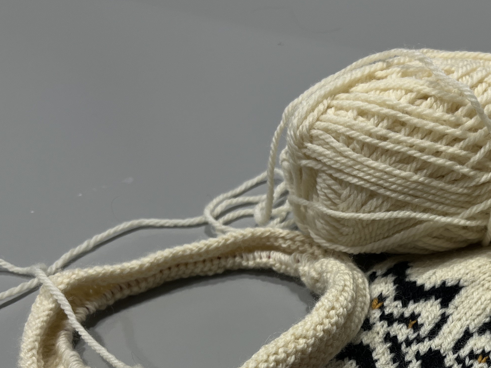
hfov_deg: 34.0
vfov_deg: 26.3
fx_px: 752
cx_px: 451
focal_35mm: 53
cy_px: 356
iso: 40
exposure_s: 1/120
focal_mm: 5.7
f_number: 1.5
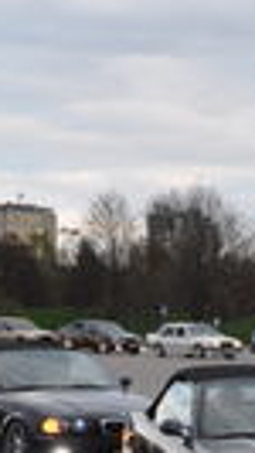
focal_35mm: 166
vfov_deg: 12.5
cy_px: 618
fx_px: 1992
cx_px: 415
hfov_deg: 7.2
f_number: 5
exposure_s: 1/100
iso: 400
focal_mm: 22
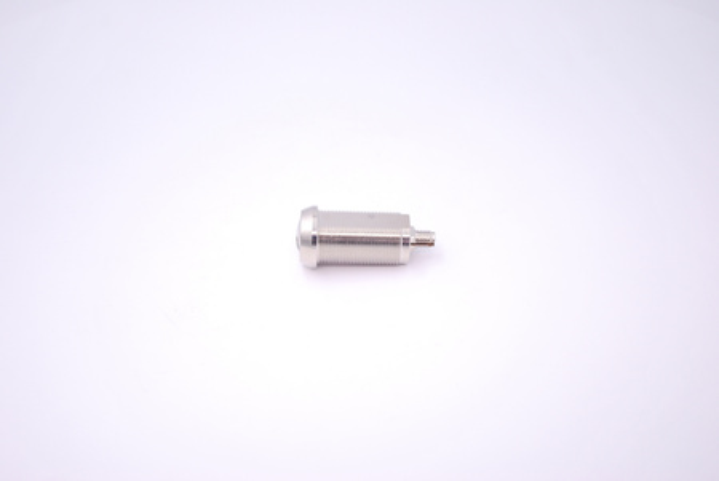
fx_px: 1319
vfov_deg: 20.7
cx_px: 360
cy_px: 240
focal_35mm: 66
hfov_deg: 30.5
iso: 400
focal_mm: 44
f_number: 5.3
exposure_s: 1/125
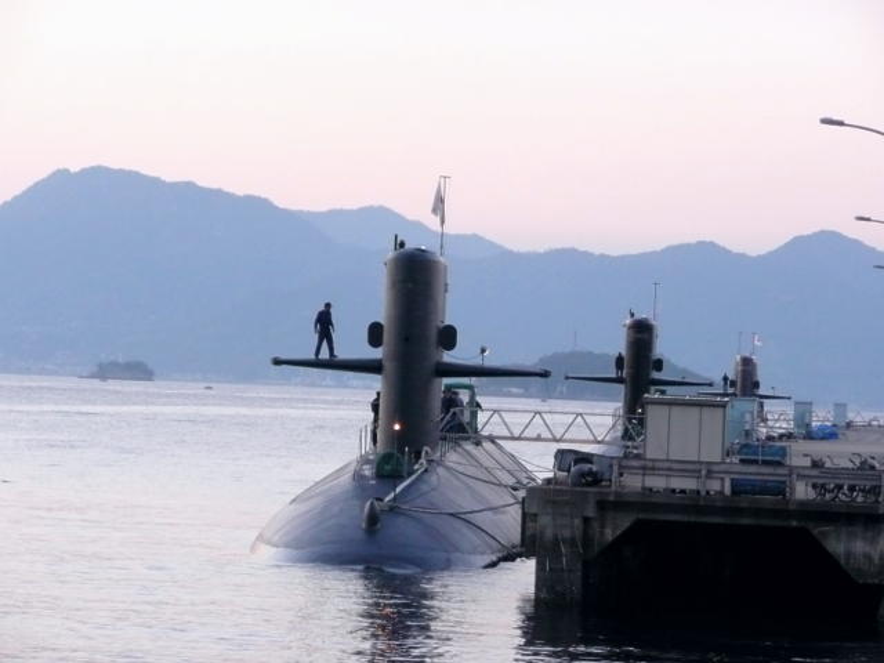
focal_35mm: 178
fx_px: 4546
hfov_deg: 11.1
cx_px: 442
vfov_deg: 8.3
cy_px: 332
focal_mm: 29.2
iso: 400
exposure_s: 1/50
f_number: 4.8
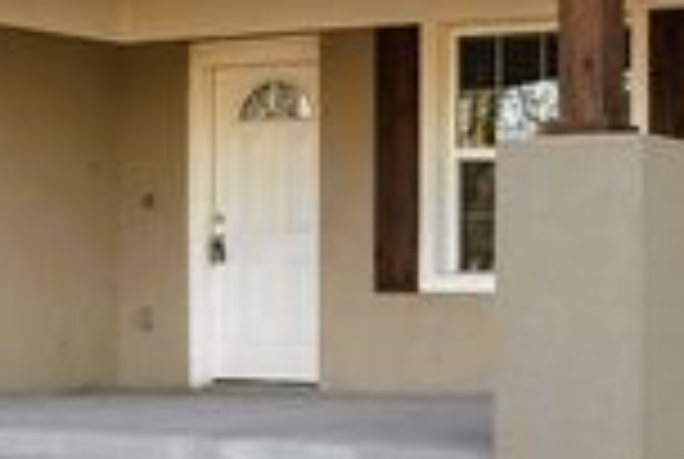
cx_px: 378
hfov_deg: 42.6
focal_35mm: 46
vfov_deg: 27.8
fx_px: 876
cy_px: 14
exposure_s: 1/40
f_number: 8
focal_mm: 14
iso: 50
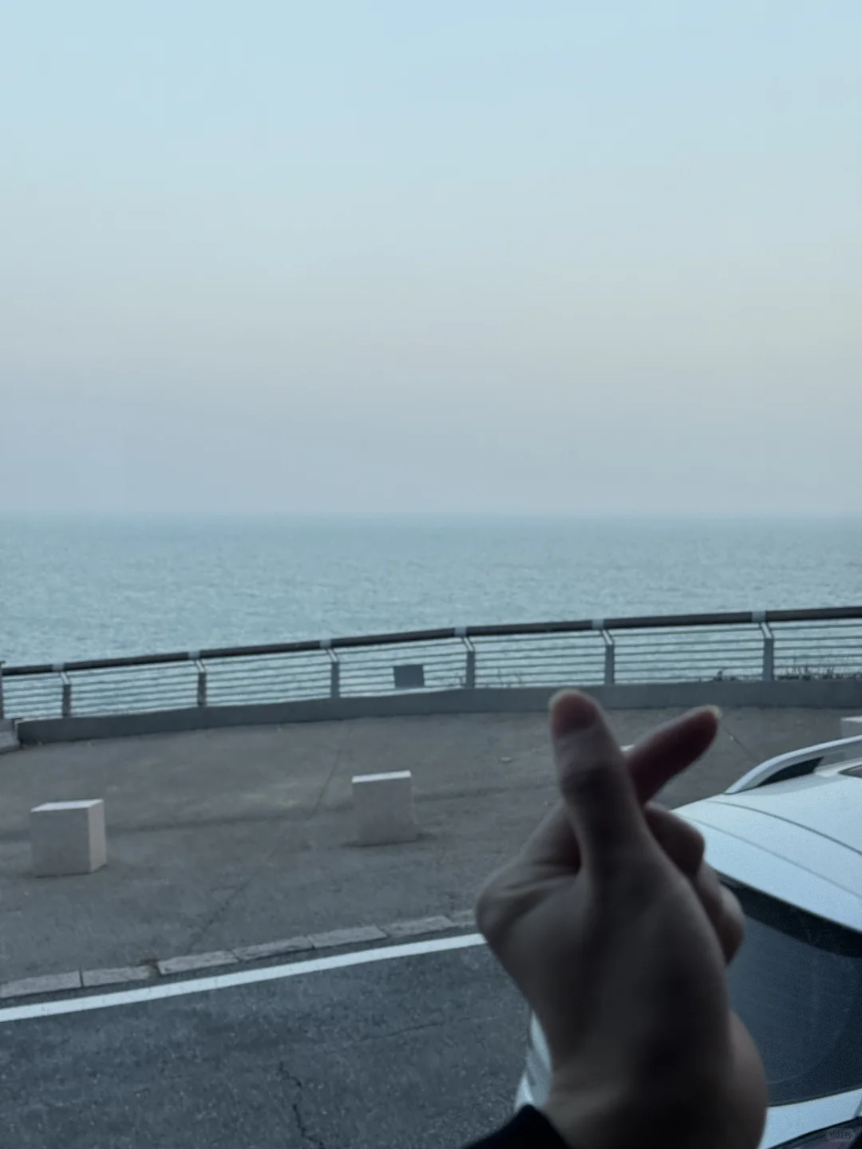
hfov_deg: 30.3
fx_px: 1594
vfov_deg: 39.7
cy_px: 574
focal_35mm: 48
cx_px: 431
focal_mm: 6.76
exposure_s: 1/620
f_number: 1.78
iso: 64
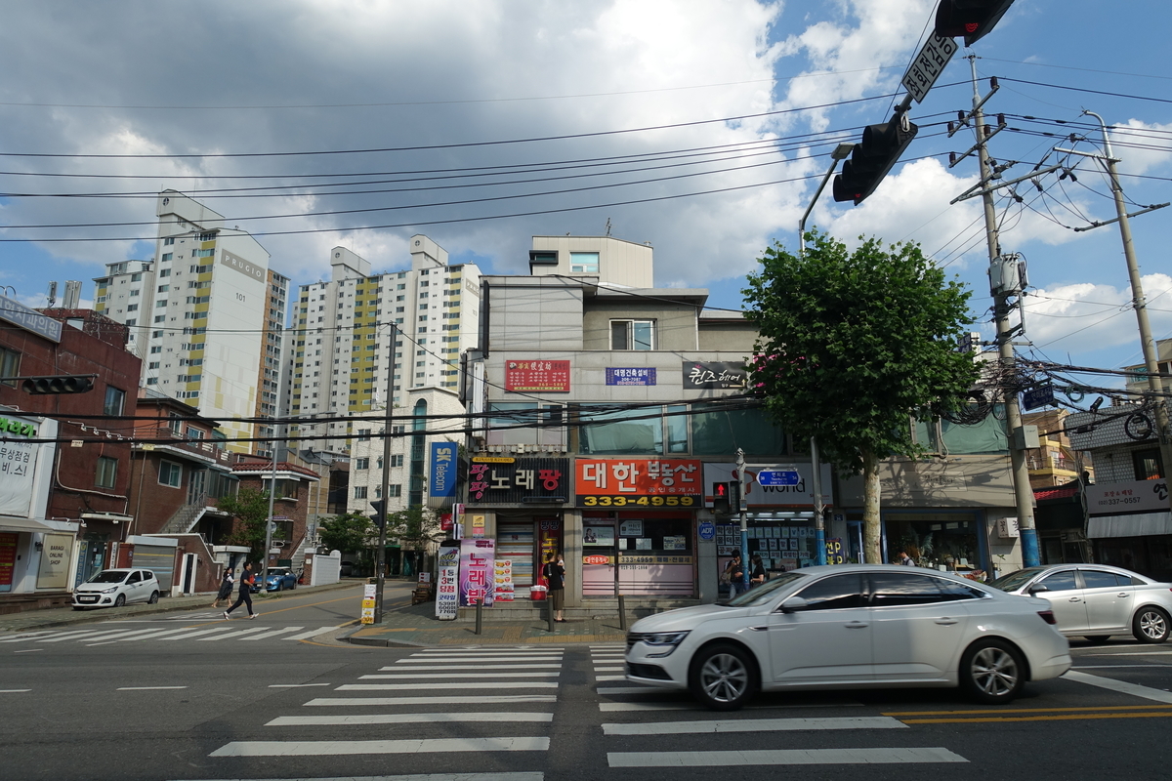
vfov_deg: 53.1
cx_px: 586
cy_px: 390
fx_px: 781
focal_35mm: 24
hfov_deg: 73.7
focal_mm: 8.8
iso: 125
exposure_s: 1/125
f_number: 4
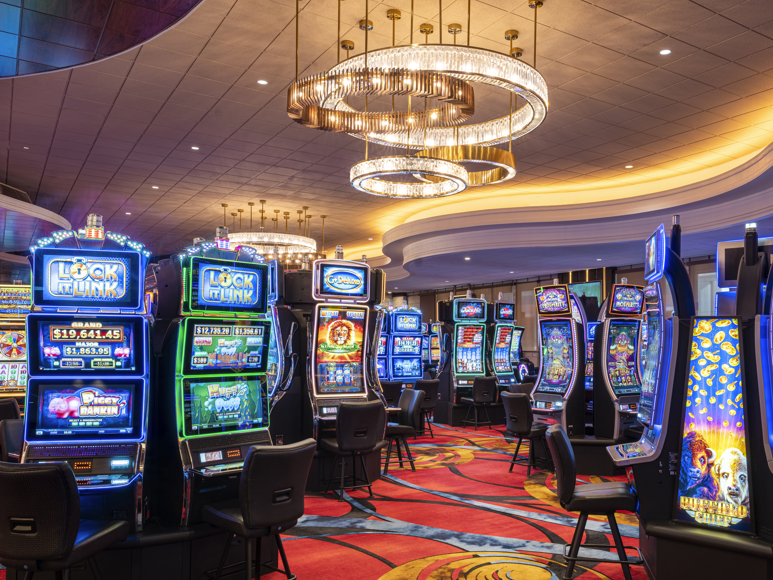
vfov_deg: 46.6
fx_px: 670
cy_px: 336
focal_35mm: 30
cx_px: 447
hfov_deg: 59.7
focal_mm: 21
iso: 100
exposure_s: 1/4
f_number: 13
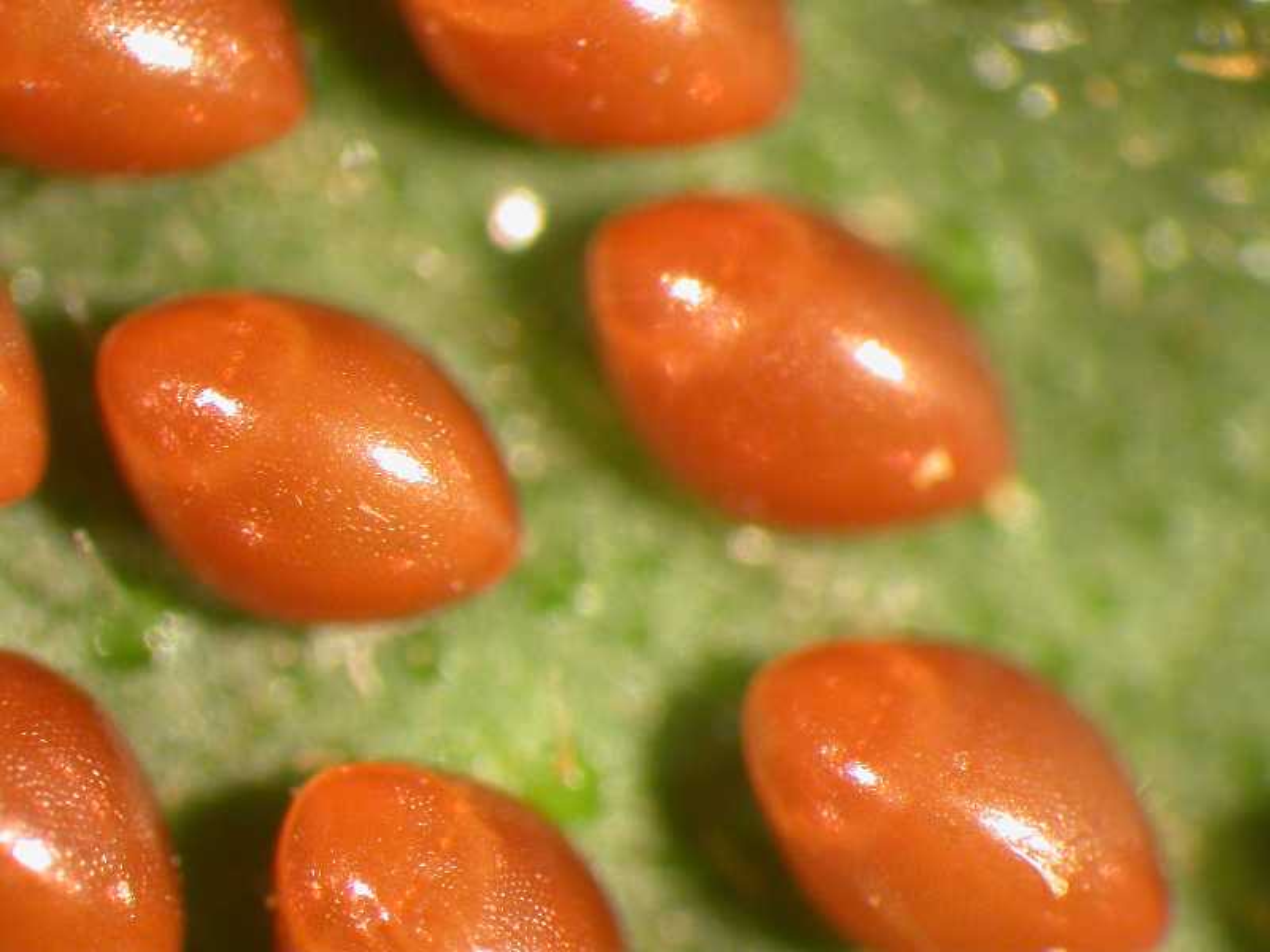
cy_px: 476
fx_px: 2788
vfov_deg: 19.4
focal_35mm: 76
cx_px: 635
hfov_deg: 25.7
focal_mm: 15.8
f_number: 3.4
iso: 100
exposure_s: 1/4.5
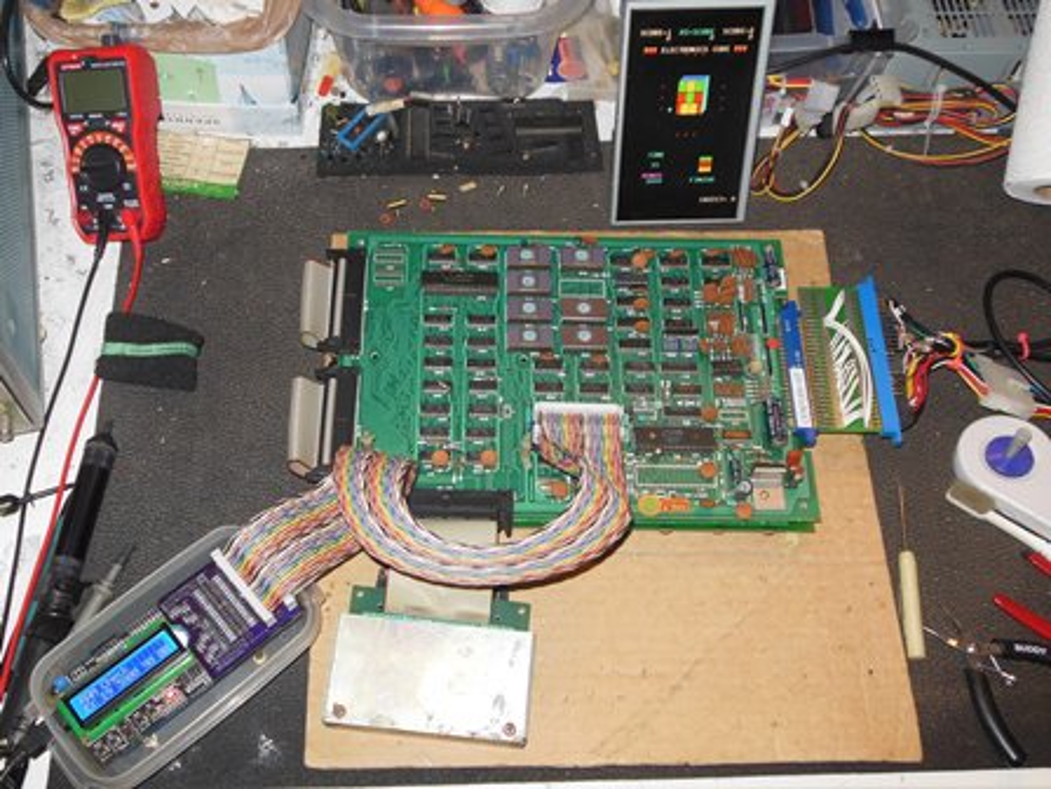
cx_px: 526
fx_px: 1002
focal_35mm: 33
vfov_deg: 42.9
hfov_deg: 55.4
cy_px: 394
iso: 200
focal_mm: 6
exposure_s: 1/30
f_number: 3.5
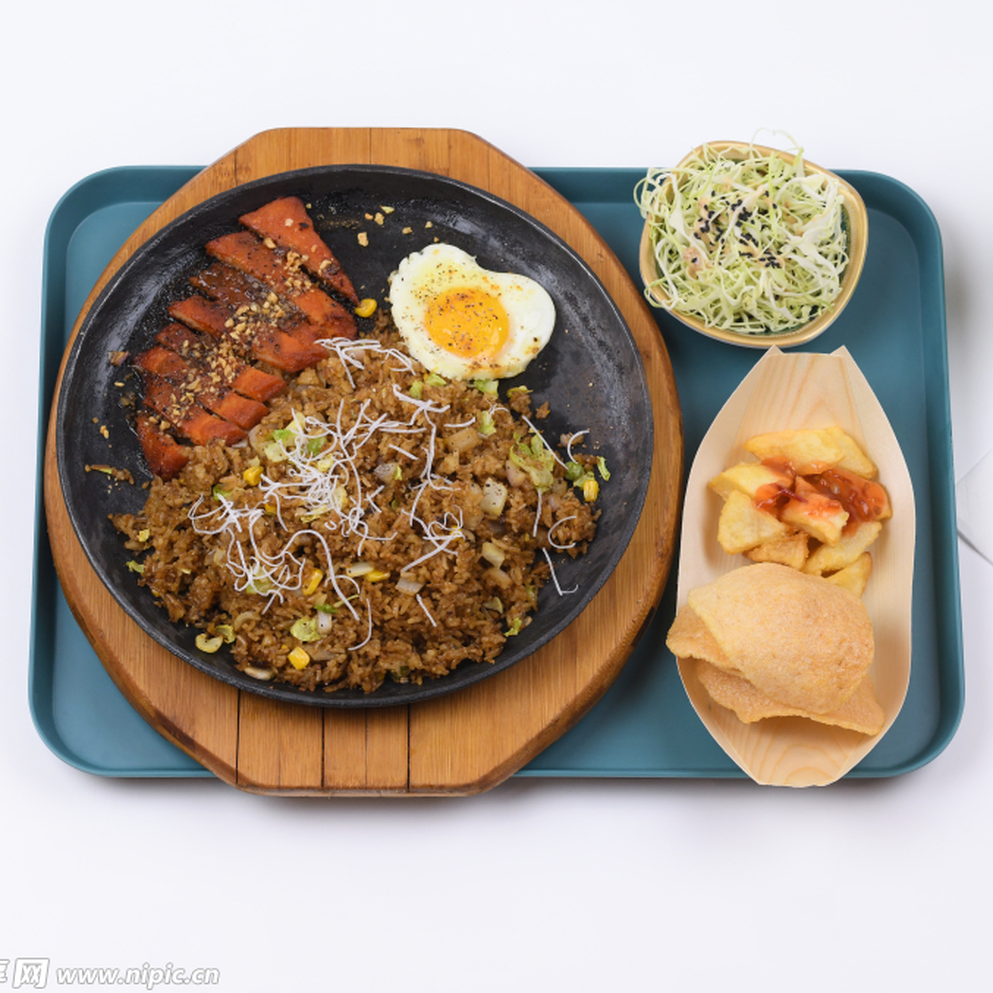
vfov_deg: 12.9
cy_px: 499
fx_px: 4381
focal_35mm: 135
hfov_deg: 12.9
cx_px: 660
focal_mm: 105
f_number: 10
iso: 1000
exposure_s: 1/125
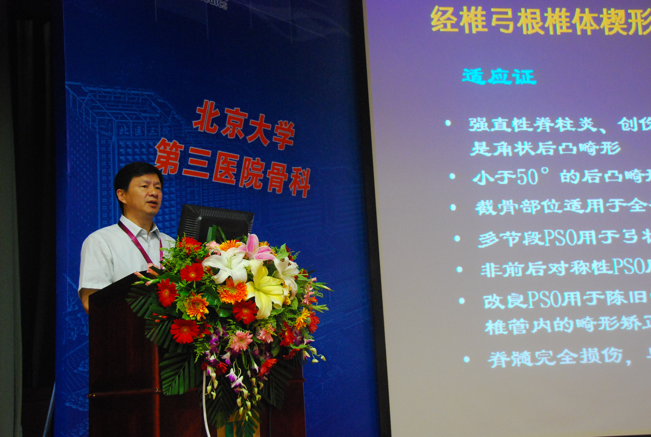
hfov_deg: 41.0
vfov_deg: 28.2
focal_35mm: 48
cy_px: 218
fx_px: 870
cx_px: 326
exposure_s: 1/10
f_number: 4.2
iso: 1600
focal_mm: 32
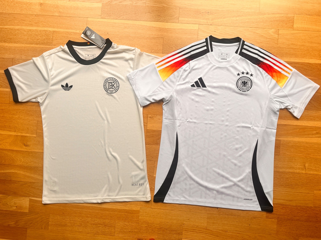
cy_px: 120
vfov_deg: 56.8
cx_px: 160
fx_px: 223
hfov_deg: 71.6
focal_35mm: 24
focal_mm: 6.86
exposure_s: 1/162
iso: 64
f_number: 1.78
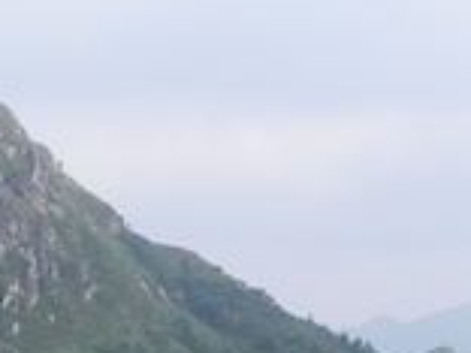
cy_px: 439
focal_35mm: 148
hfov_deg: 12.6
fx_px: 2014
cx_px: -248
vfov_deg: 9.9
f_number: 6.3
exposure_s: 1/328
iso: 160
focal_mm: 5.9
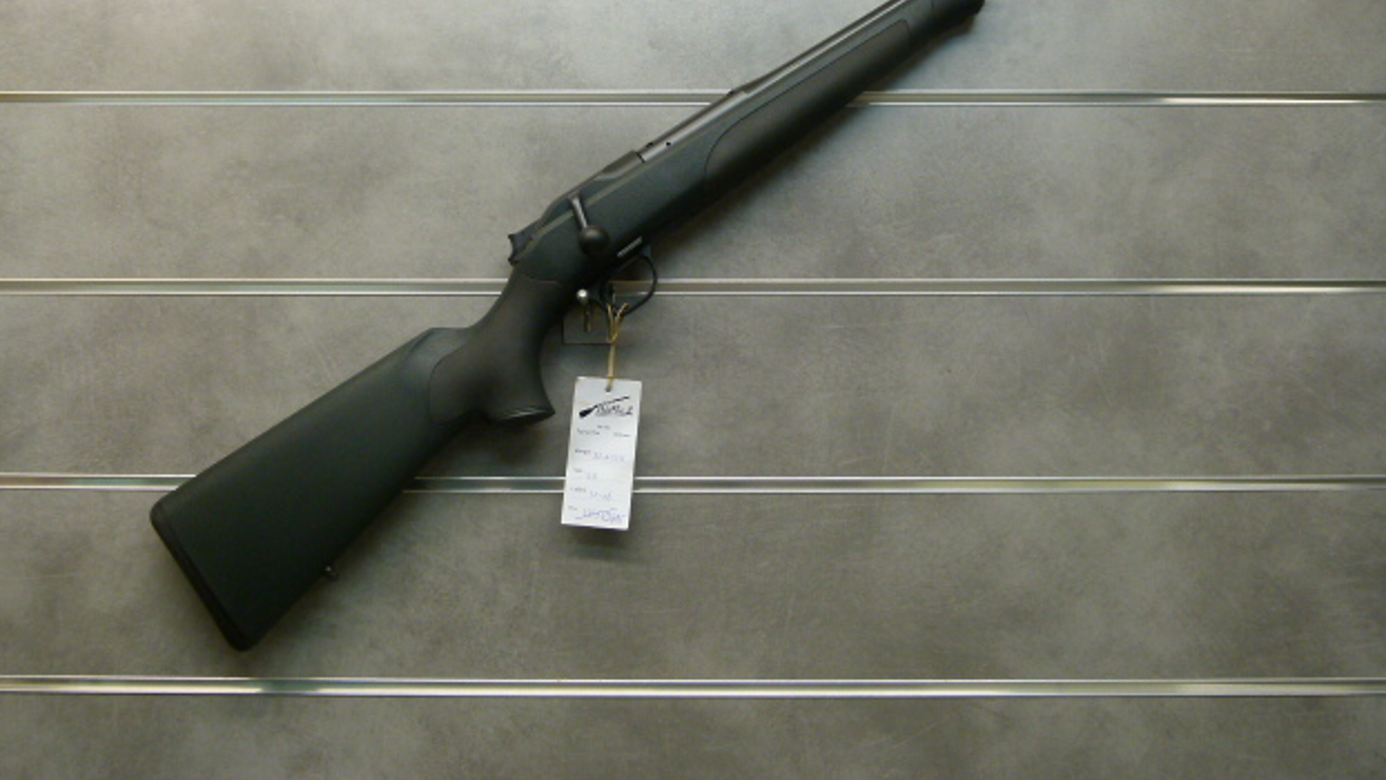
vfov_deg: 31.7
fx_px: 1360
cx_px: 697
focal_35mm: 37
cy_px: 254
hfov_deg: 54.0
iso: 160
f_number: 3
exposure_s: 1/60
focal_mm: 5.9
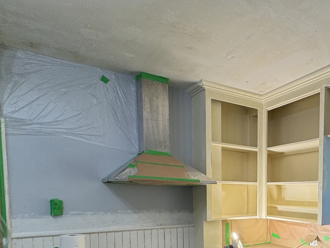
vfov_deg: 42.1
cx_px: 292
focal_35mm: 31
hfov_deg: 52.0
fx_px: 295
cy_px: 219
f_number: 2.2
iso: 64
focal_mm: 2.22
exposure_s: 1/120
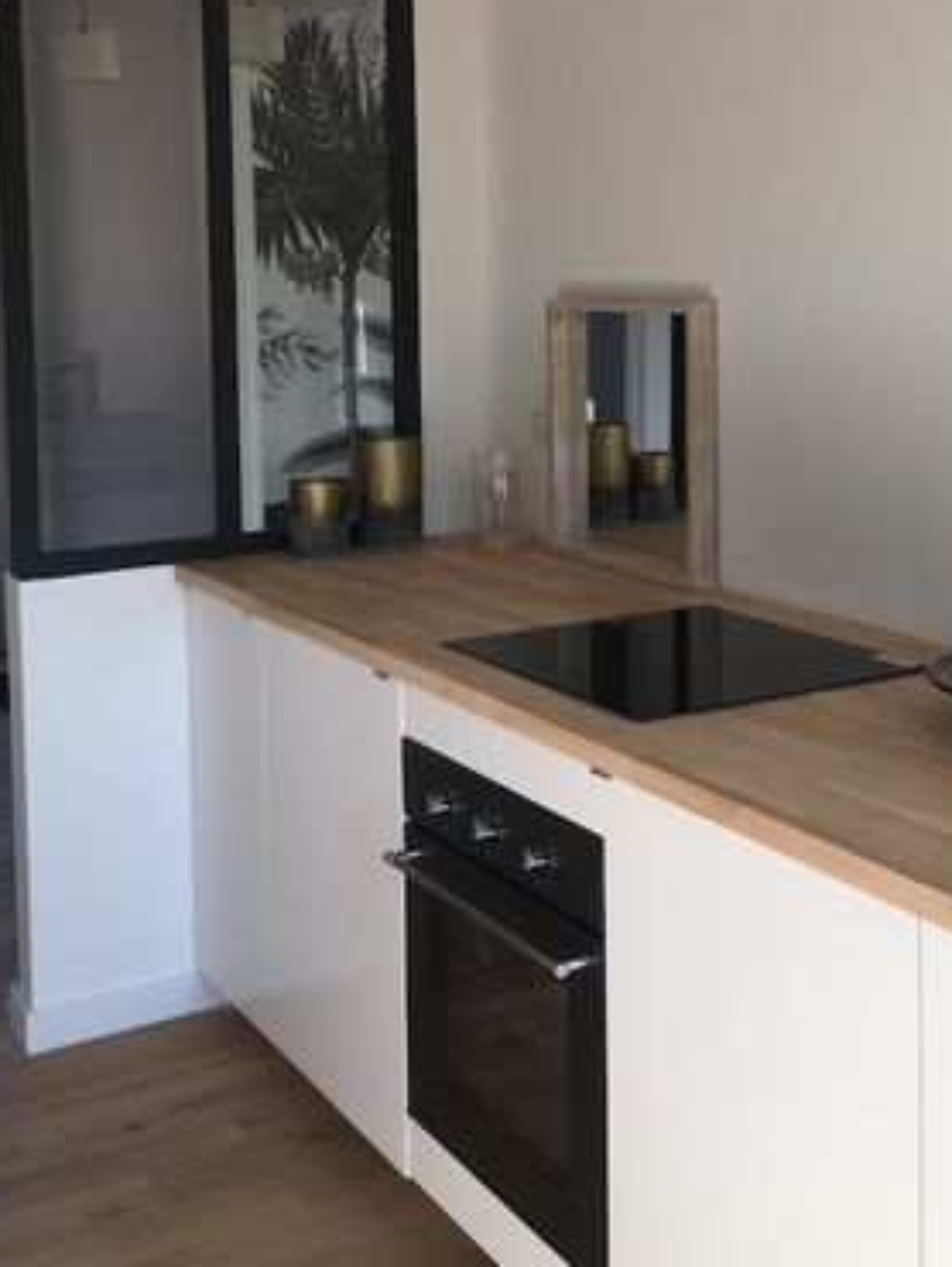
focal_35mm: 47
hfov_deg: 30.6
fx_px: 1721
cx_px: 671
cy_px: 404
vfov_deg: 39.8
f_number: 2.2
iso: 25
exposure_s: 1/134
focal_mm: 4.15
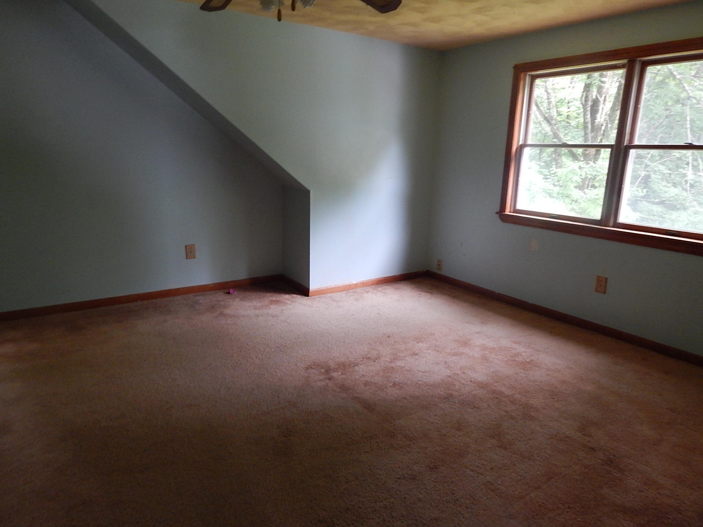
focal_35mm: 23
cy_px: 264
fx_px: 467
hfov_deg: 73.9
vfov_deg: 58.9
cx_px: 352
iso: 320
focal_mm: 4
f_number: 3
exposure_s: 1/30
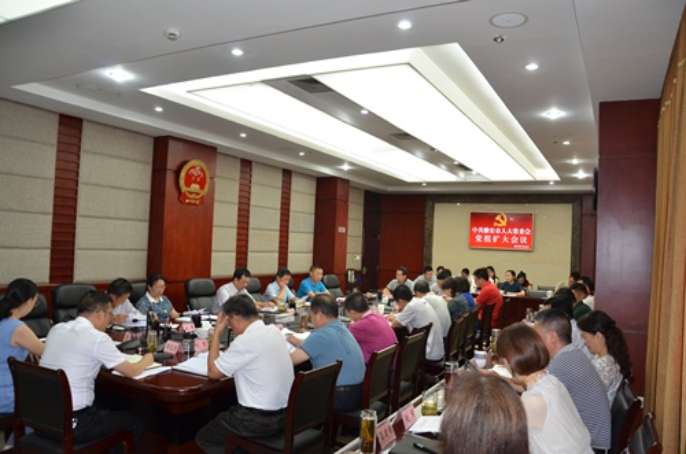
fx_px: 513
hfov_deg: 67.5
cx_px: 343
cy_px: 227
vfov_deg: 47.7
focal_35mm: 27
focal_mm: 18
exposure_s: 1/60
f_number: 3.5
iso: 500
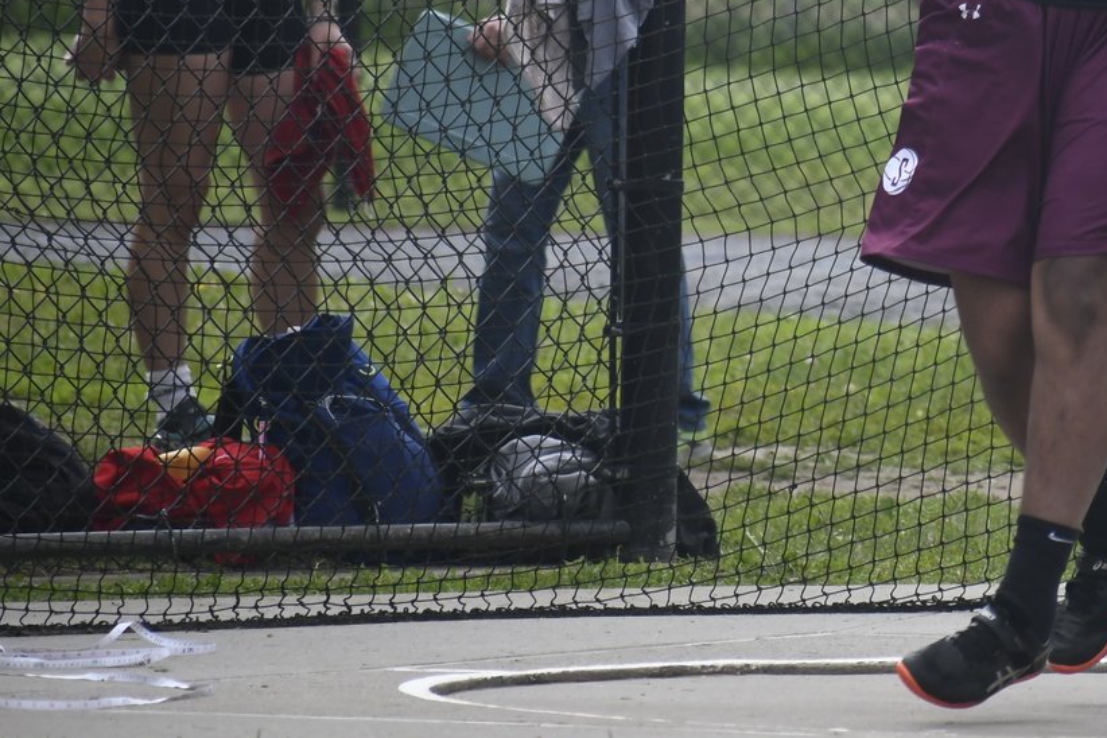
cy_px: 94
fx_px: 22722
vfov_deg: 1.9
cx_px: 988
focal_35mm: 739
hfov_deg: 2.8
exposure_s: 1/2000
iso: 640
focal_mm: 270
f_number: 6.3
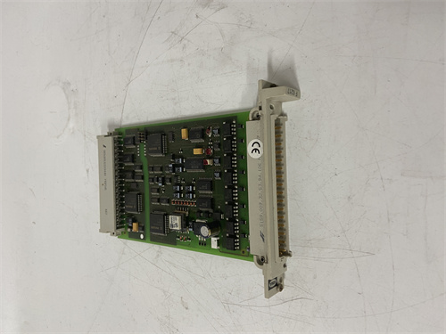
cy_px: 167
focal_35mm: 26
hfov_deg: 67.3
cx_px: 223
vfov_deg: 53.1
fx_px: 335
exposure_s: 1/50
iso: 80
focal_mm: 4.25
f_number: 1.8
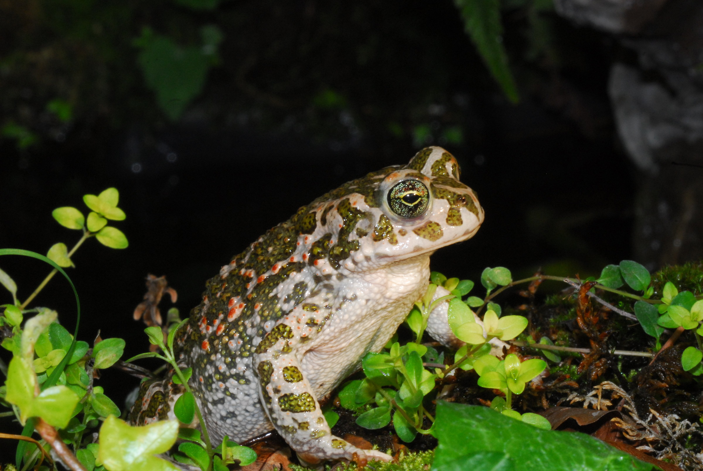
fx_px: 11729
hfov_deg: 3.4
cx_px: 352
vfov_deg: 2.3
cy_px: 236
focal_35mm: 600
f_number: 32
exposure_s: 1/60
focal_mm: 400
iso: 500
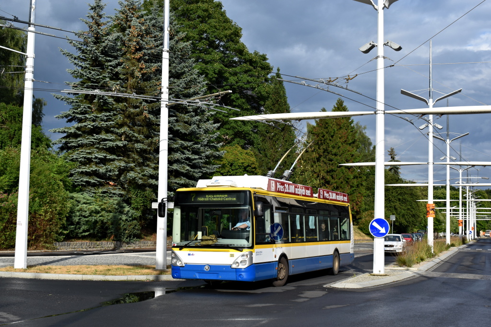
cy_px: 164
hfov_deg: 38.9
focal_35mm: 51
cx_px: 246
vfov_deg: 26.5
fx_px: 696
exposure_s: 1/320
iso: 200
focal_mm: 34
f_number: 9
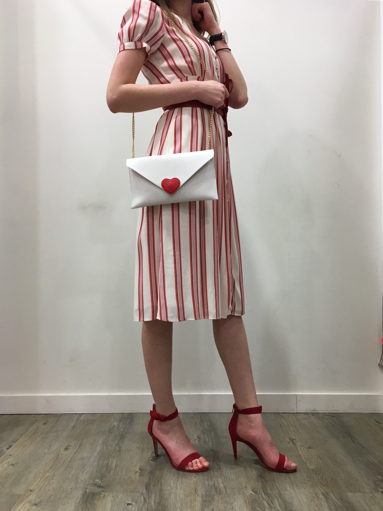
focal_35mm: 29
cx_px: 192
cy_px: 256
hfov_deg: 48.2
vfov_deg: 61.7
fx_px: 428
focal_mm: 4.15
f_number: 2.2
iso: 50
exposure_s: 1/33
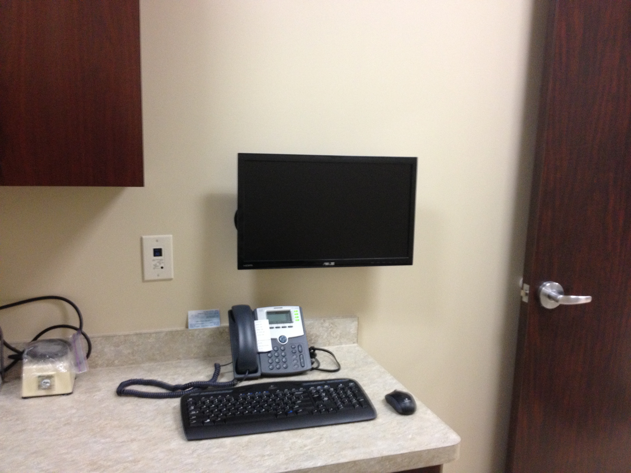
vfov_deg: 40.7
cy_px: 236
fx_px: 638
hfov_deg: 52.6
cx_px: 316
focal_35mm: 35
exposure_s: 1/20
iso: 200
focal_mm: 4.28
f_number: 2.4
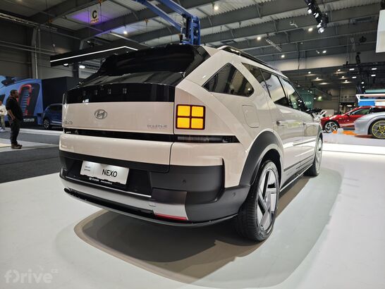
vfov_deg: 58.9
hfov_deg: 73.9
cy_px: 144
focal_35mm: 23
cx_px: 192
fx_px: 256
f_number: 1.63
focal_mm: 8.72
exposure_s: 1/100
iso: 80
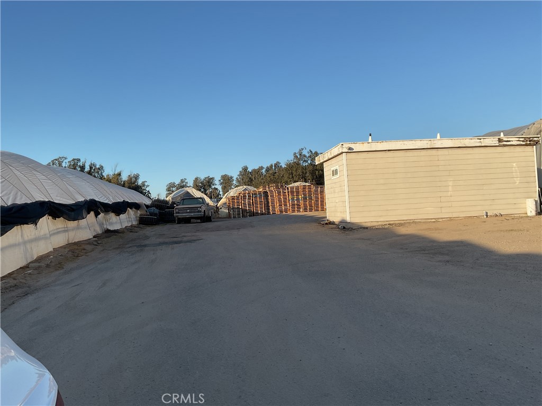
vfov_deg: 48.2
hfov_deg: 61.7
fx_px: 454
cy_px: 203
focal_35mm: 29
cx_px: 271
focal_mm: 3
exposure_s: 1/1534
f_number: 1.8
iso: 16
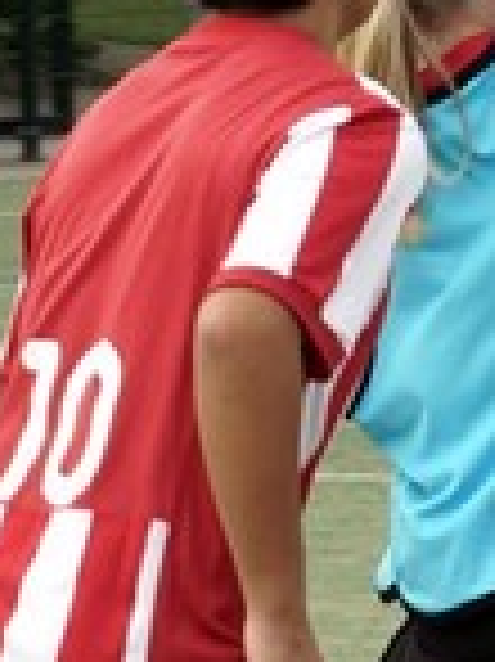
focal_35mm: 503
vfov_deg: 3.9
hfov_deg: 2.9
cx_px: 1188
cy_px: 288
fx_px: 9604
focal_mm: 50
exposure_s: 1/250
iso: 100
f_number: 6.3
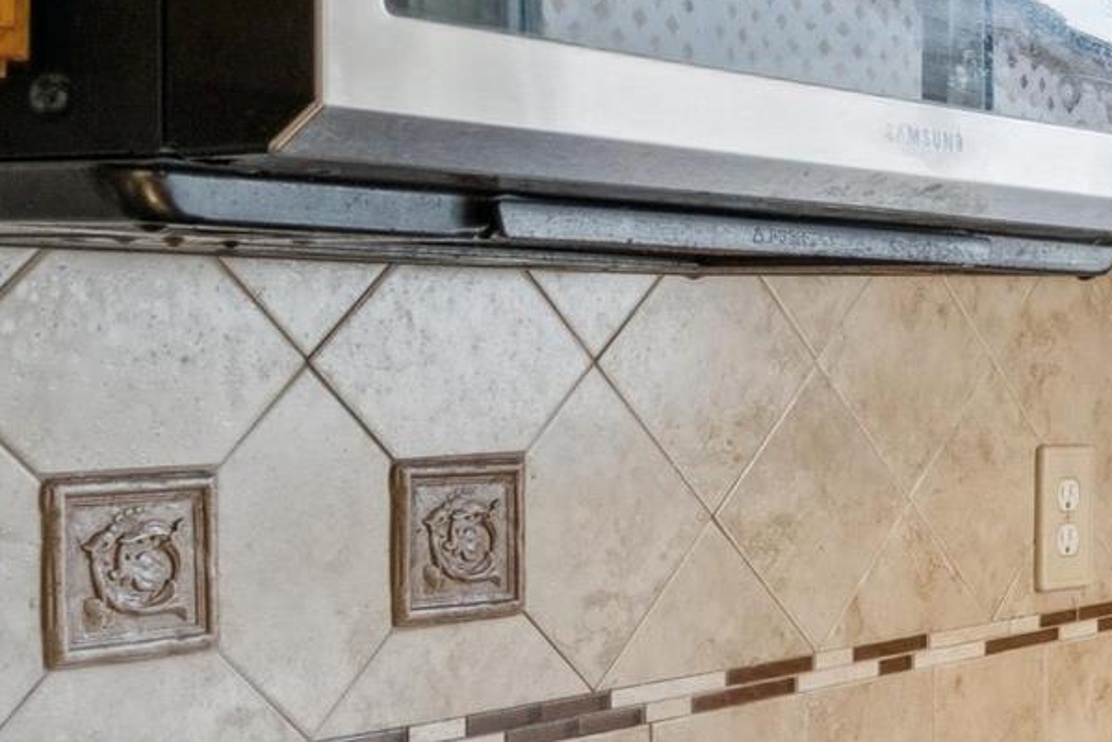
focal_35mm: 82
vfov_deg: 16.7
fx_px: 2534
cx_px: 2506
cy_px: 345
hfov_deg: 15.9
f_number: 13
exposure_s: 1/20
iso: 400
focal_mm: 16
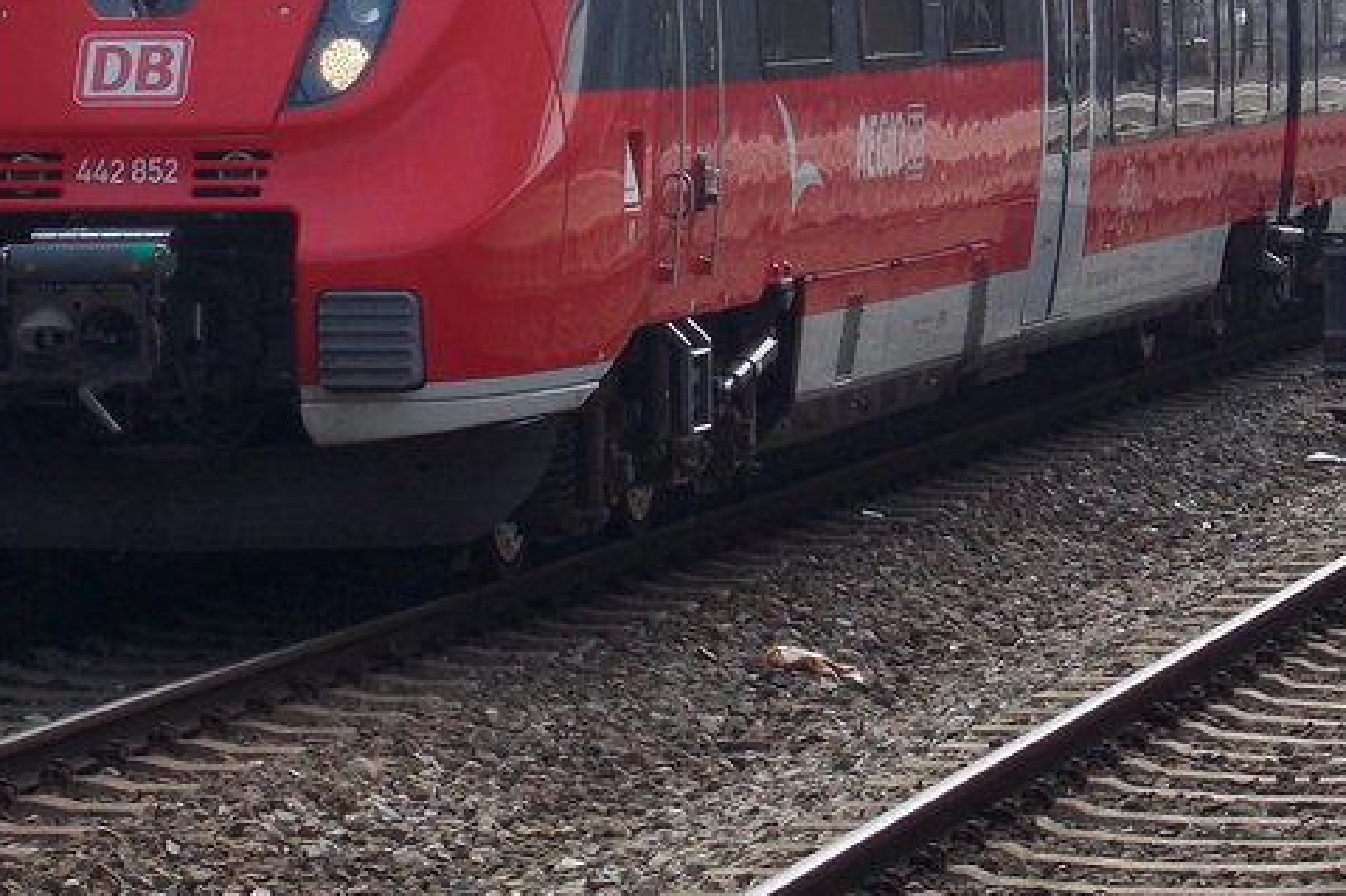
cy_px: 124
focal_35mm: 224
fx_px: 8372
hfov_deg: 9.2
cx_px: 759
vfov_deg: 6.1
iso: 80
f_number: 6.3
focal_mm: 15.4
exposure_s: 1/160
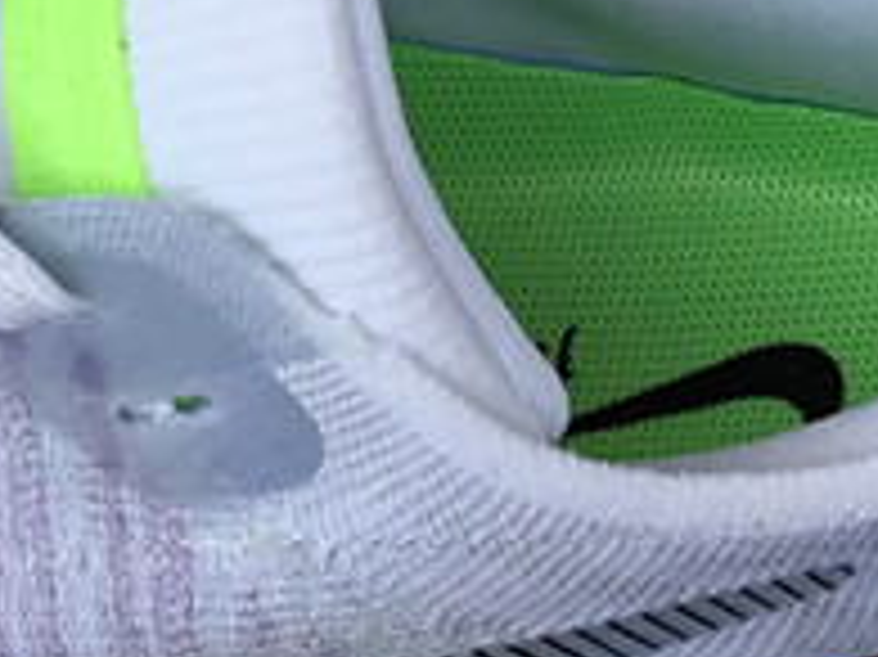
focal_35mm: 143
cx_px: -104
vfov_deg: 10.1
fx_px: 3625
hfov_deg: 13.5
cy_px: -209
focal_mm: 3.3
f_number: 2.4
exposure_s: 1/466
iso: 25
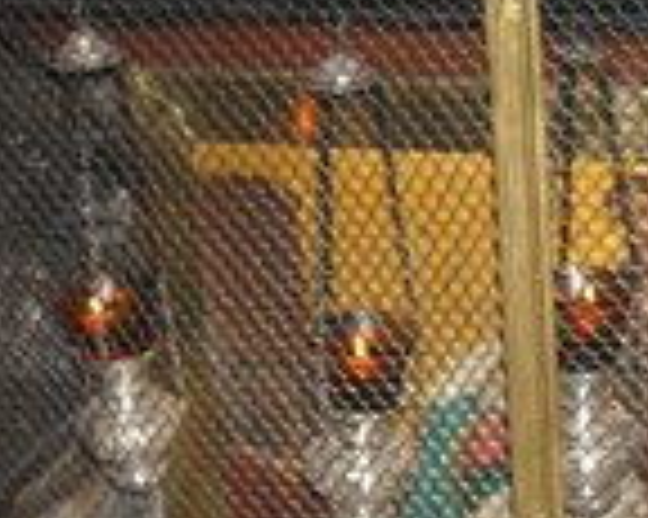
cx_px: 549
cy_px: 374
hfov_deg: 20.3
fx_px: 1782
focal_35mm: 93
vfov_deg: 16.5
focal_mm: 5.7
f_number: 2.8
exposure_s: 1/60
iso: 200
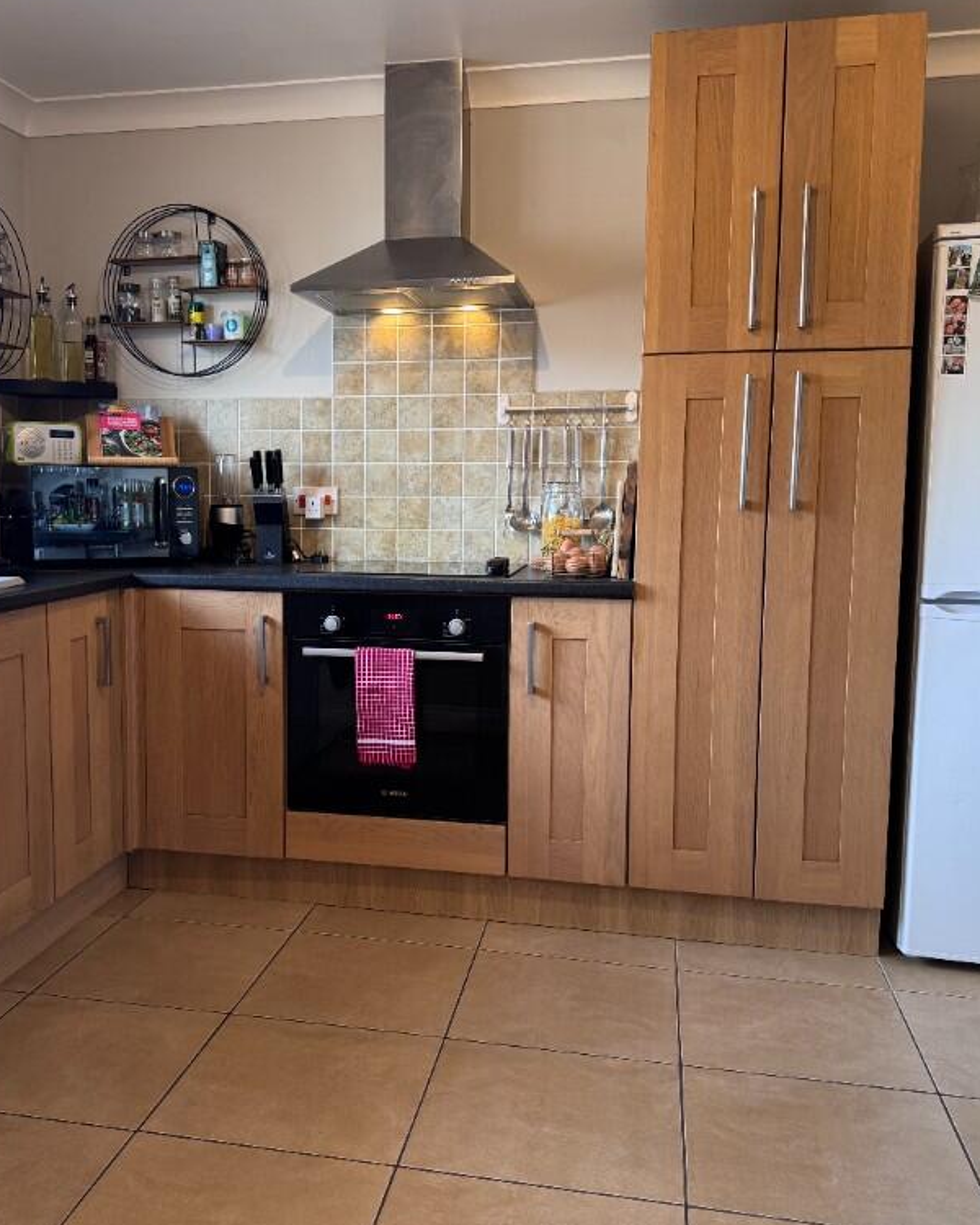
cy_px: 609
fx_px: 1160
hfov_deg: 45.4
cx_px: 371
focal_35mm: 32
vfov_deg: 55.7
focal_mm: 6.76
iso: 125
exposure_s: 1/50
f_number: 1.78
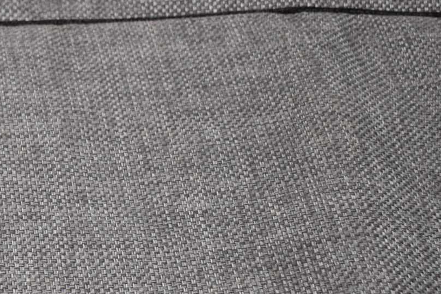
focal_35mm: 119
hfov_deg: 16.6
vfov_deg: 11.5
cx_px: -78
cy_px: 237
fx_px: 1453
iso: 720
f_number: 4
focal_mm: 25
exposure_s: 1/250
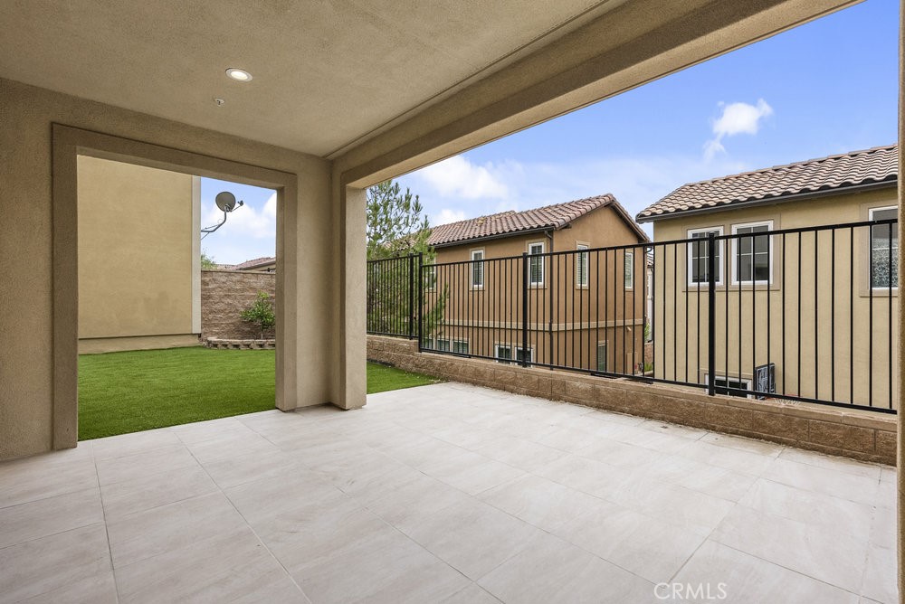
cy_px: 302
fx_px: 402
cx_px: 452
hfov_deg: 96.7
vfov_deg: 73.8
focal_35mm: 16
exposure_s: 1/320
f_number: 8
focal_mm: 16
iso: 2000
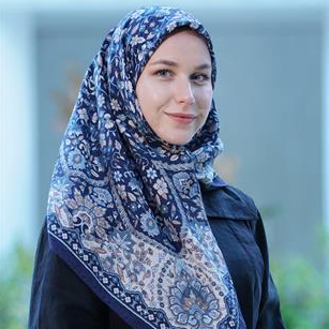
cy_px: 199
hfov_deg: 13.3
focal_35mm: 131
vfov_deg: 13.3
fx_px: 1409
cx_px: 164
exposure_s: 1/200
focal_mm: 102
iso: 640
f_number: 3.2
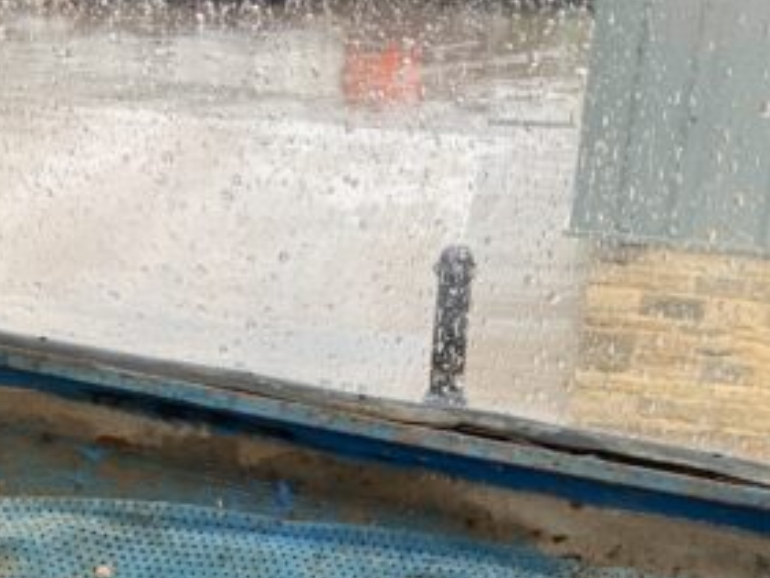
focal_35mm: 66
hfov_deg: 29.4
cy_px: 655
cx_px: 381
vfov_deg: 21.0
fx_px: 1469
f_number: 1.8
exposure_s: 1/113
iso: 64
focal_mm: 3
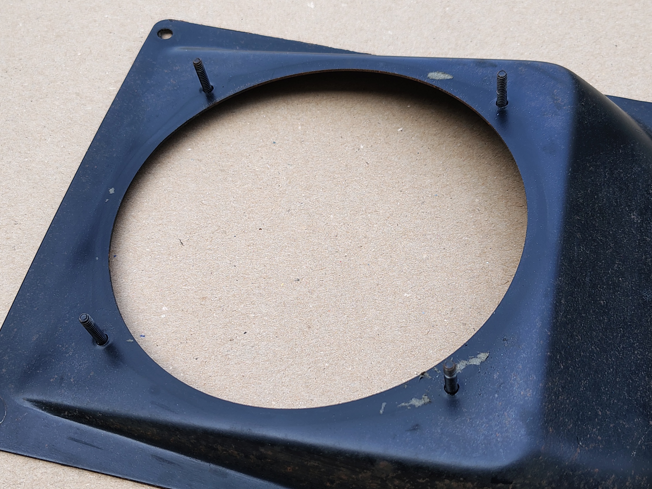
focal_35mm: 44
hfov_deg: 42.9
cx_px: 328
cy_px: 279
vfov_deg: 32.8
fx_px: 829
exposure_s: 1/523
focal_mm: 5.56
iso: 100
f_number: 1.8
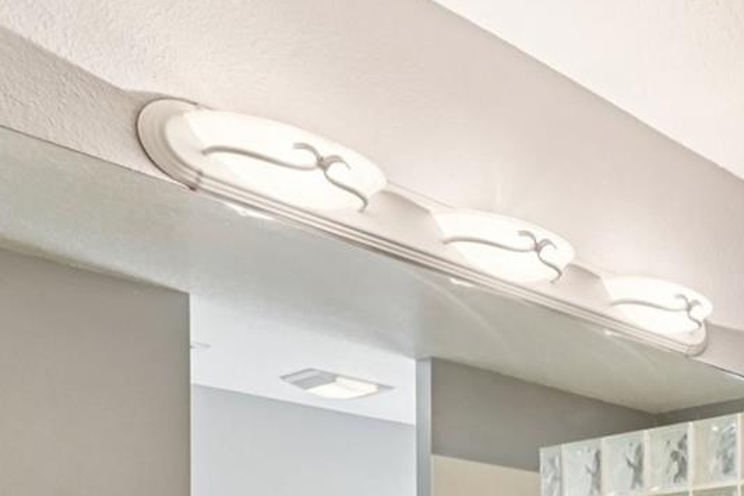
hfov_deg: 32.1
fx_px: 868
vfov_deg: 26.5
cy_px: 661
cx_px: 1016
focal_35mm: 42
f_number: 8
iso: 400
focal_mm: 14
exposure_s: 1/15
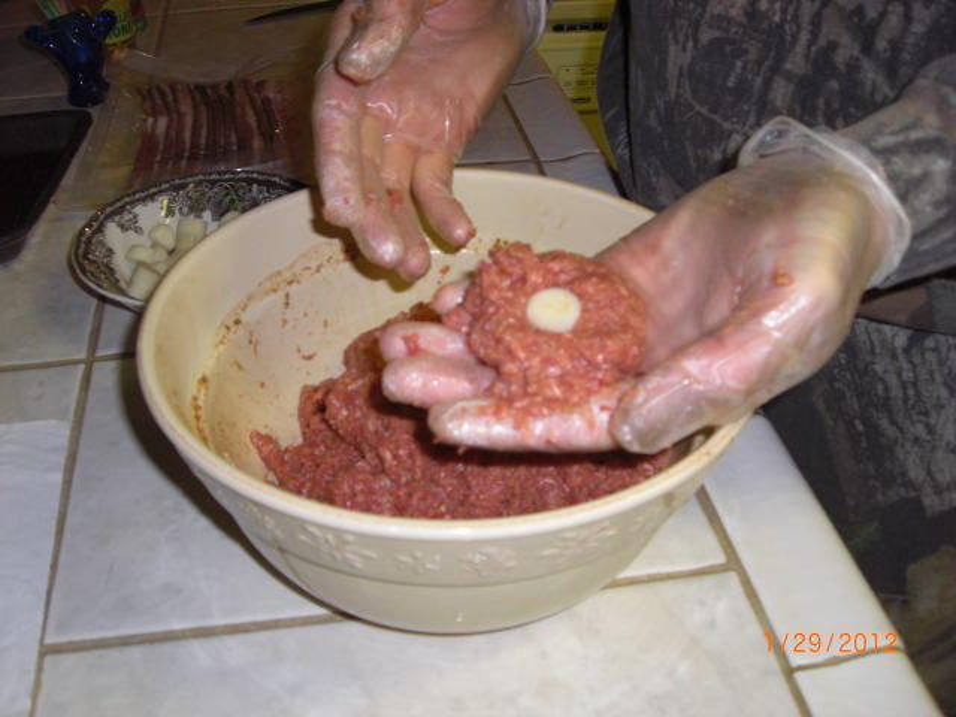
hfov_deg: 49.0
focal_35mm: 38
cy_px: 358
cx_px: 478
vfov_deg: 37.7
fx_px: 1049
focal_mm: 6.2
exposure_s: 1/60
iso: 200
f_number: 2.7
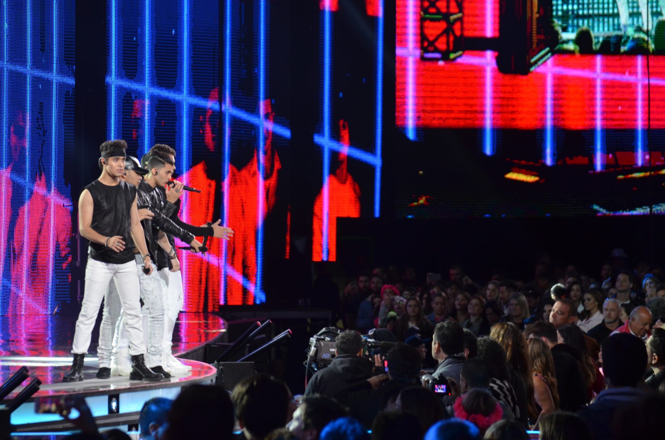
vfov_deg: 7.2
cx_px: 333
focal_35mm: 189
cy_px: 199
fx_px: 3476
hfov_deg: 10.9
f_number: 4.5
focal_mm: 105
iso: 800
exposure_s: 1/125
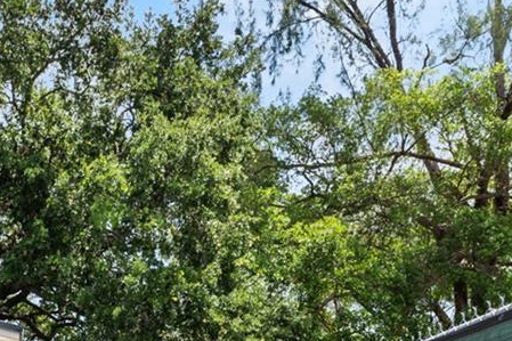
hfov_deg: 31.5
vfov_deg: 20.4
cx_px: 2
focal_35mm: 59
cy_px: 485
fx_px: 836
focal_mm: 16.5
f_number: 14
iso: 250
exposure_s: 1/30
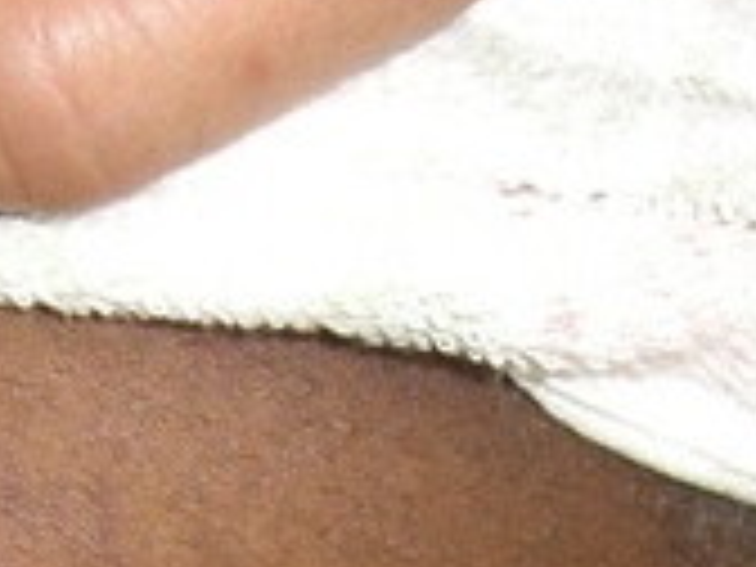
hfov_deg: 13.2
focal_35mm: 145
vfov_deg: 9.7
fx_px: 3167
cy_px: 1012
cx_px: -158
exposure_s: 1/60
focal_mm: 6.2
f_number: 2.7
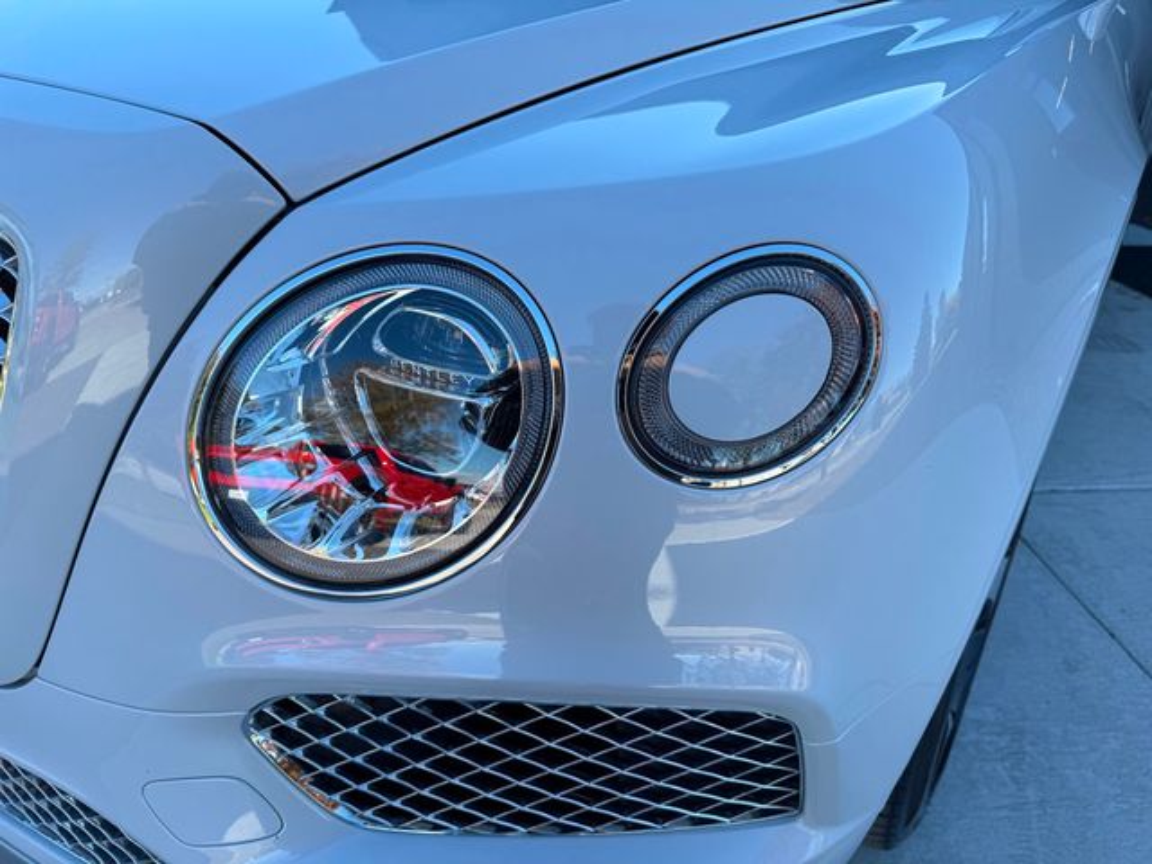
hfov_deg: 71.6
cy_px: 432
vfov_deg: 56.8
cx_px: 576
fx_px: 799
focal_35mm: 24
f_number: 1.78
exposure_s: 1/979
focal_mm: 6.76
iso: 80
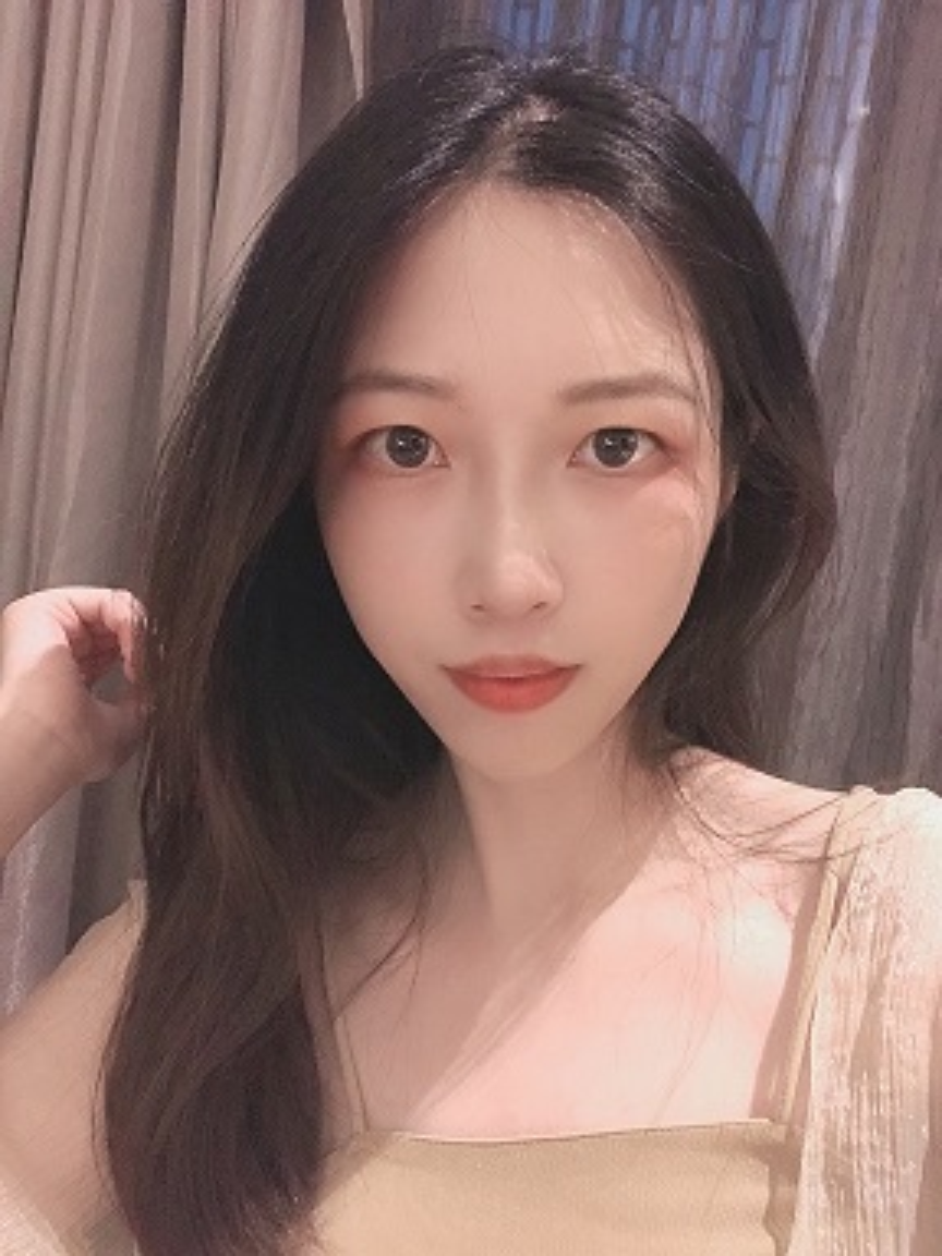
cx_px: 471
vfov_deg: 56.8
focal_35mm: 32
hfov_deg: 44.2
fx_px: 1161
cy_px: 628
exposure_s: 1/34
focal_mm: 2.87
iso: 800
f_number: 2.2
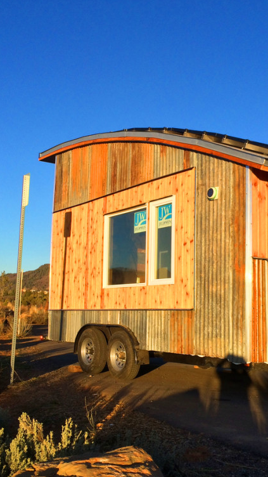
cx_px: 129
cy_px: 242
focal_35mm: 43
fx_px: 543
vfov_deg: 47.4
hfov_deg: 27.7
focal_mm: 4.15
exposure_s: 1/1282
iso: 32
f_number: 2.2
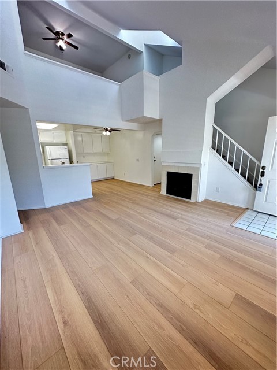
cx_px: 138
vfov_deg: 102.1
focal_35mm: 14
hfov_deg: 85.7
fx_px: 149
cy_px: 185
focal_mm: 2.22
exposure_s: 1/60
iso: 250
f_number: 2.2
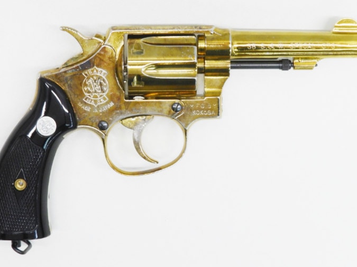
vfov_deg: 17.8
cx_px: 173
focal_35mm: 83
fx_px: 856
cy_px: 131
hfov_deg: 23.6
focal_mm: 12.5
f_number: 7.1
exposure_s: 1/40
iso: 200
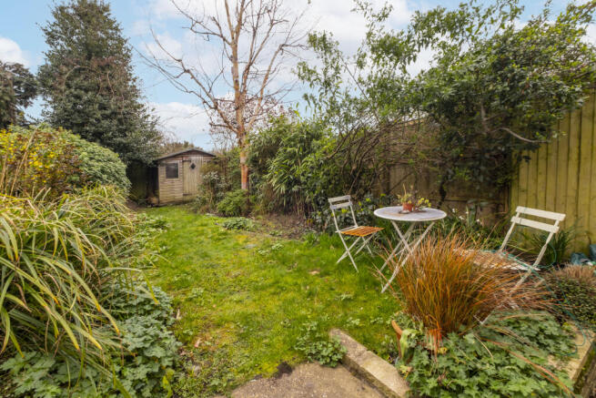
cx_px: 298
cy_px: 199
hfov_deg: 100.4
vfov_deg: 77.4
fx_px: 248
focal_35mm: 15
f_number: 7.1
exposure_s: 1/50
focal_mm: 10
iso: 250
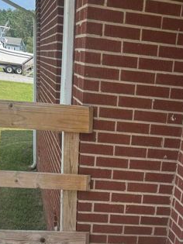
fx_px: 466
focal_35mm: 66
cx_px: 142
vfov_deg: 25.6
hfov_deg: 22.0
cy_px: 311
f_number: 1.78
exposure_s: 1/2415
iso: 80
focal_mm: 6.76
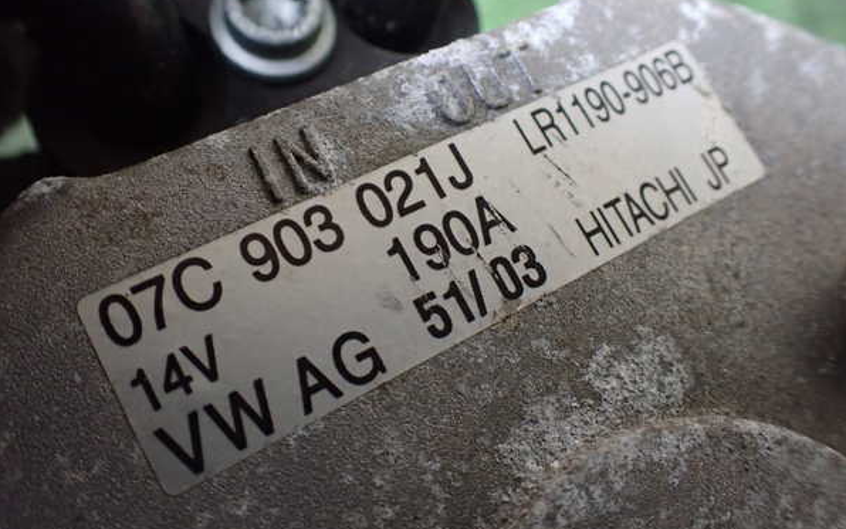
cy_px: 257
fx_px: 738
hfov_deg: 59.6
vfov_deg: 39.5
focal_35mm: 32
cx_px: 423
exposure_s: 1/125
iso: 640
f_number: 2.3
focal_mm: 5.4
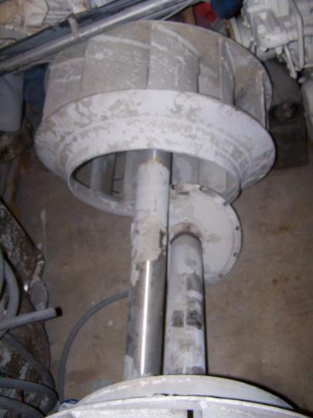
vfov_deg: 49.0
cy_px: 209
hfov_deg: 37.7
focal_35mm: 38
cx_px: 156
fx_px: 458
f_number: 2.8
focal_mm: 6.3
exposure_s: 1/60
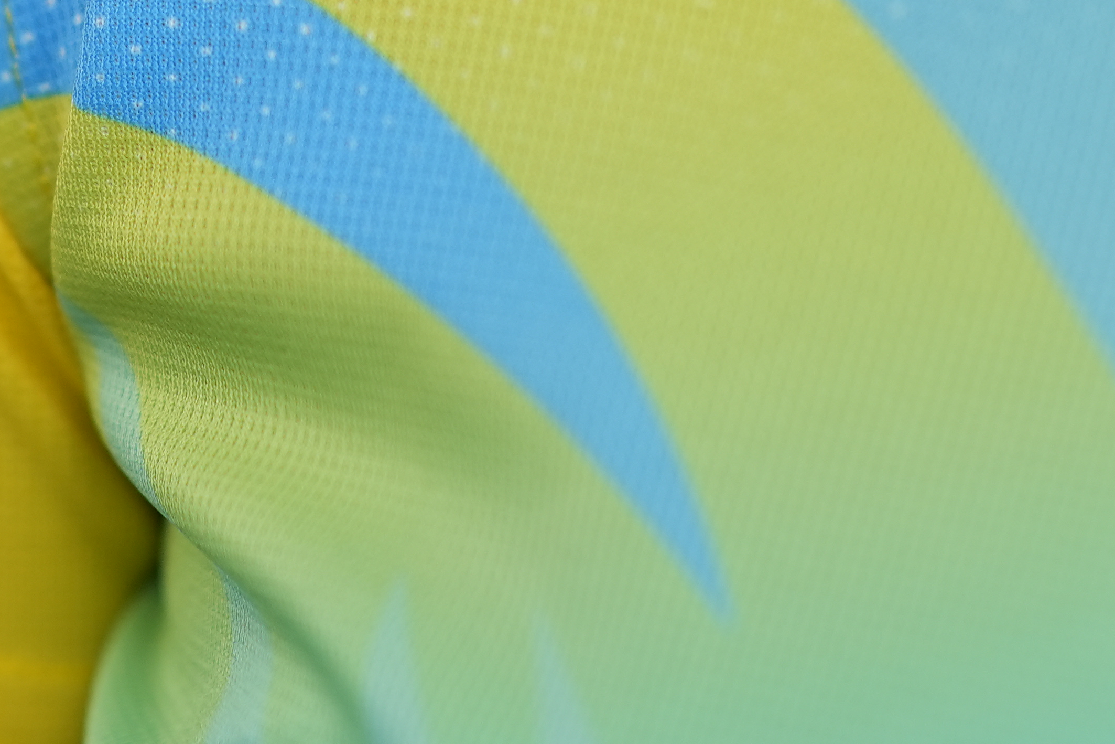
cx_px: 144
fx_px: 8672
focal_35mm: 280
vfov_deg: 4.9
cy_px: -457
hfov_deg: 7.3
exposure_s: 1/400
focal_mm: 85
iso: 320
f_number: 2.8
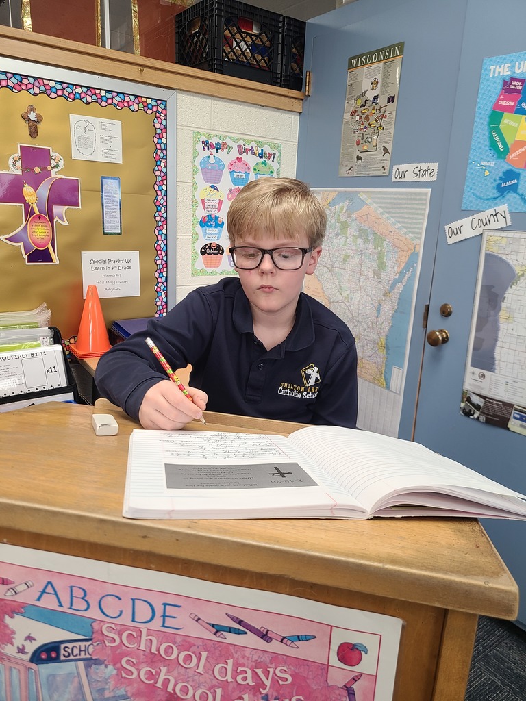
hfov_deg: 53.1
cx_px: 263
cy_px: 350
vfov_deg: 67.3
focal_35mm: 26
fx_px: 527
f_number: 1.8
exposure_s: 1/60
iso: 64
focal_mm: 5.4
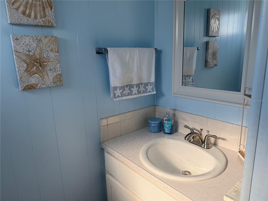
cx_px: 134
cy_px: 100
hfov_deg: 71.6
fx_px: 186
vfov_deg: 56.8
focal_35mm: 24
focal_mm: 6.76
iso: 64
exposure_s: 1/168
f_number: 1.78
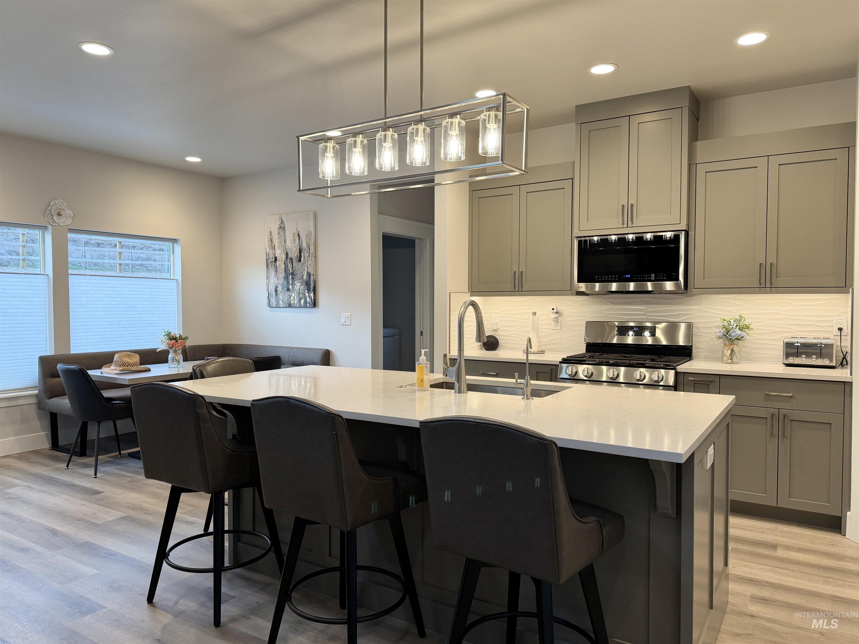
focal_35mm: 24
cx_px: 430
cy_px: 322
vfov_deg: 56.8
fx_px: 596
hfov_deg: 71.6
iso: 125
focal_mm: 6.76
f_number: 1.78
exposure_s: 1/120
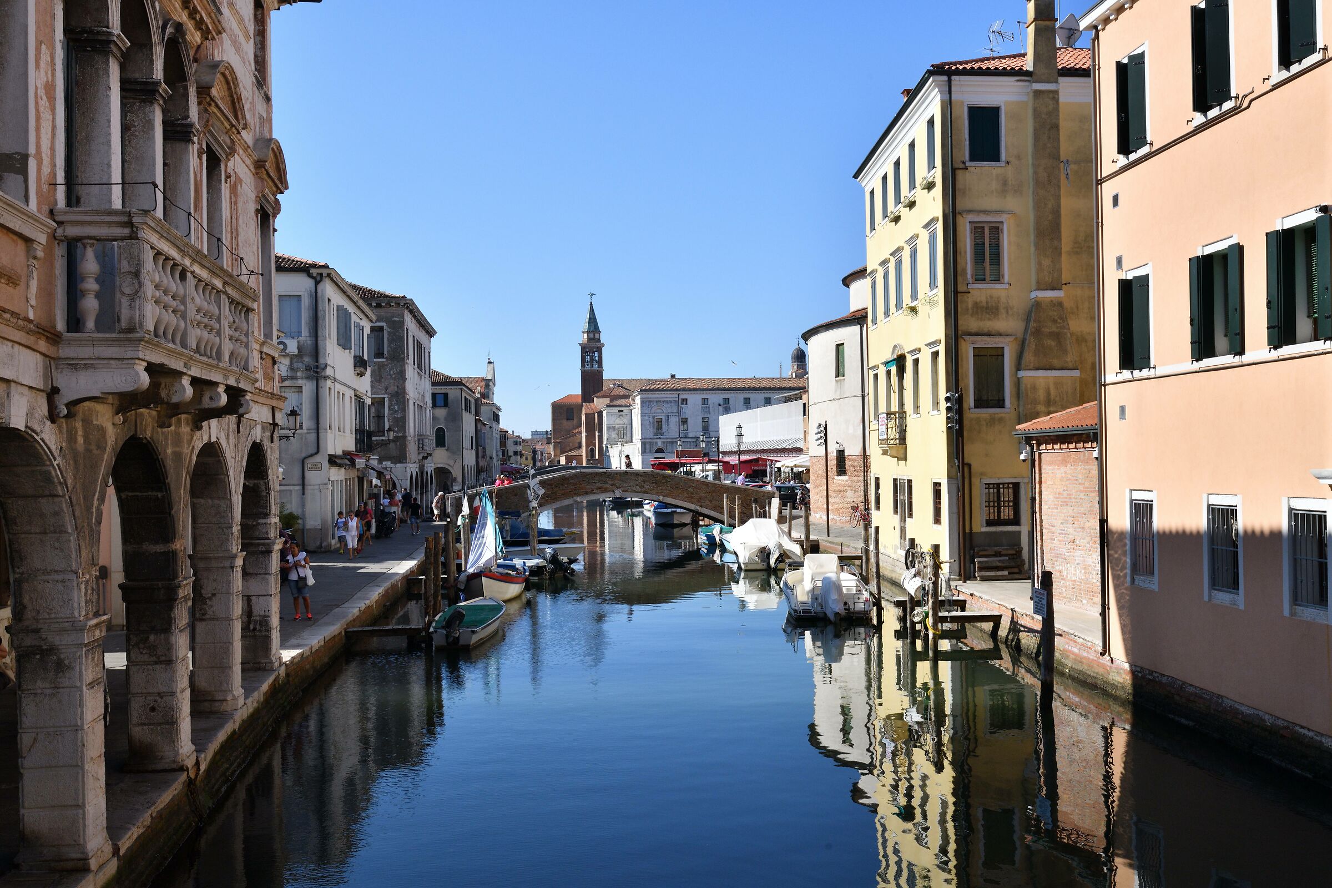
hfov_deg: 54.4
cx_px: 666
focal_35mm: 35
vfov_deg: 37.9
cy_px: 444
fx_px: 1295
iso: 200
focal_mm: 35
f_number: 13
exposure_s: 1/640
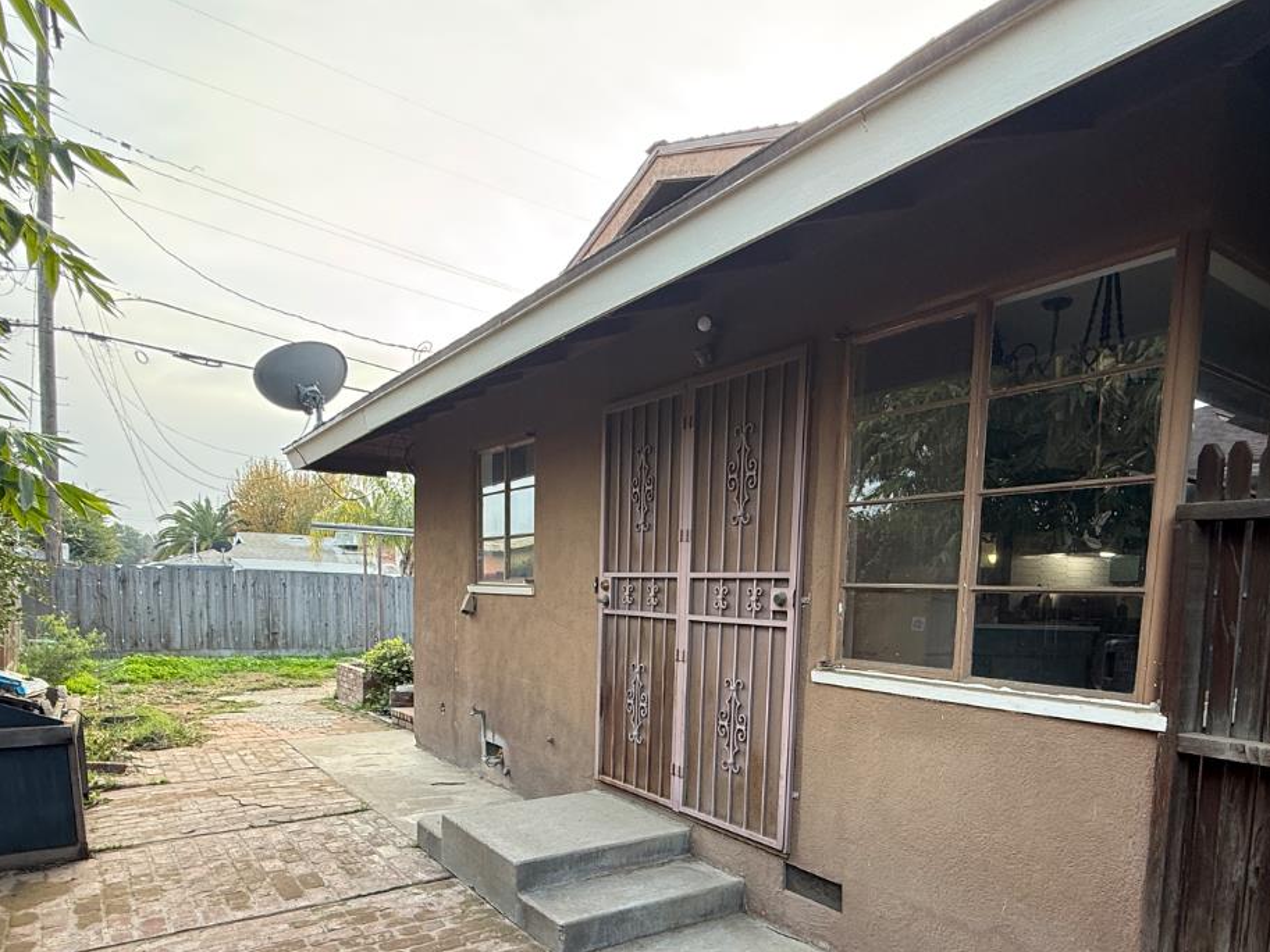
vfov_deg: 56.5
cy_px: 691
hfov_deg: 73.7
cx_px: 698
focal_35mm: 23
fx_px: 844
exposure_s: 1/99
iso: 80
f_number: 2.2
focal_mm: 2.22
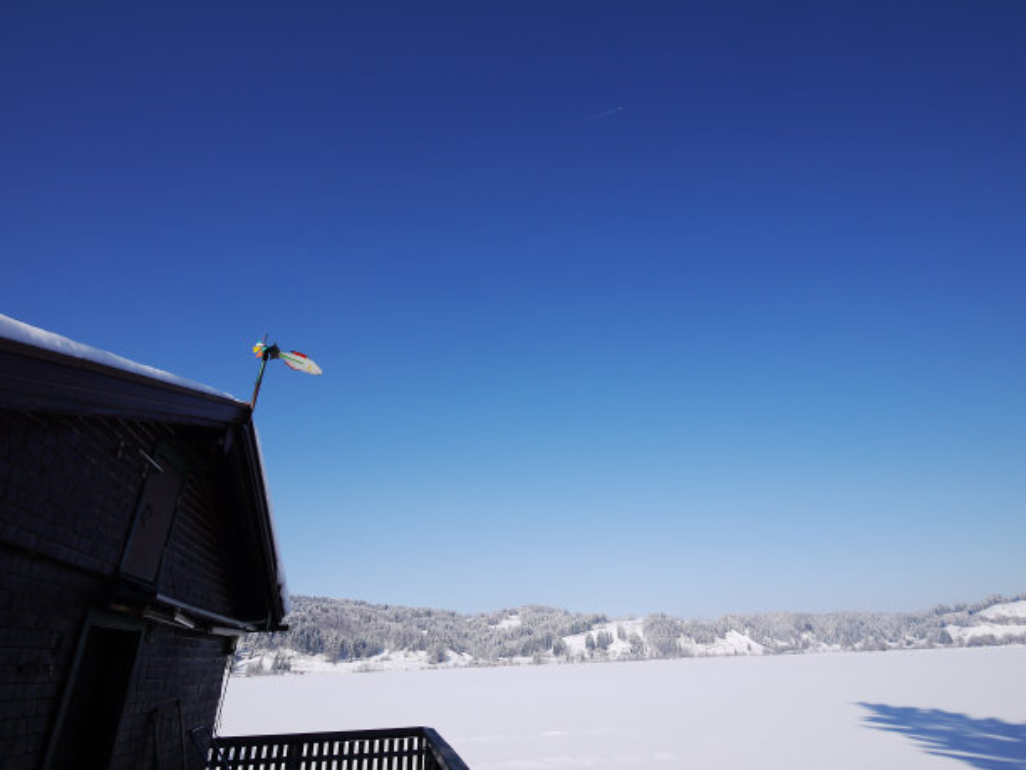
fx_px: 534
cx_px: 513
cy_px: 385
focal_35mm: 18
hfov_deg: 87.8
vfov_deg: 71.6
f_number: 6.3
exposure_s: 1/640
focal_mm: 9
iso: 100
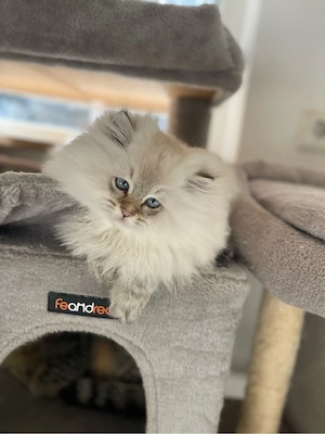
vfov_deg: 67.3
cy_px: 217
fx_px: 325
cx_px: 162
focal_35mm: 26
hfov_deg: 53.1
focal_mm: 5.1
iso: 32
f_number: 1.6
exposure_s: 1/121
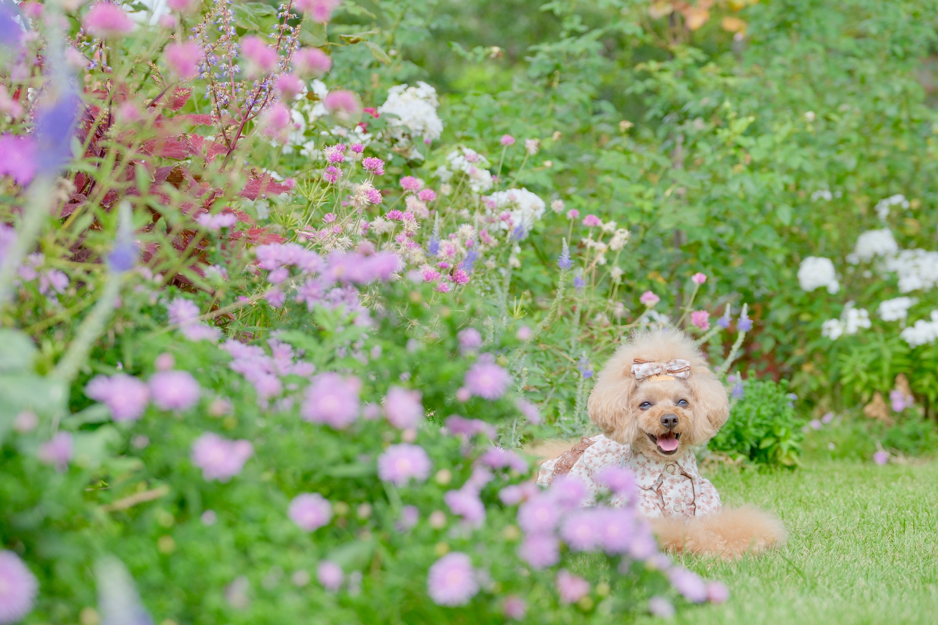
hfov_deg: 26.0
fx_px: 2032
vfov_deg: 17.5
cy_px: 312
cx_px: 469
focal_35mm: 78
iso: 640
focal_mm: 52
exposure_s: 1/640
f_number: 4
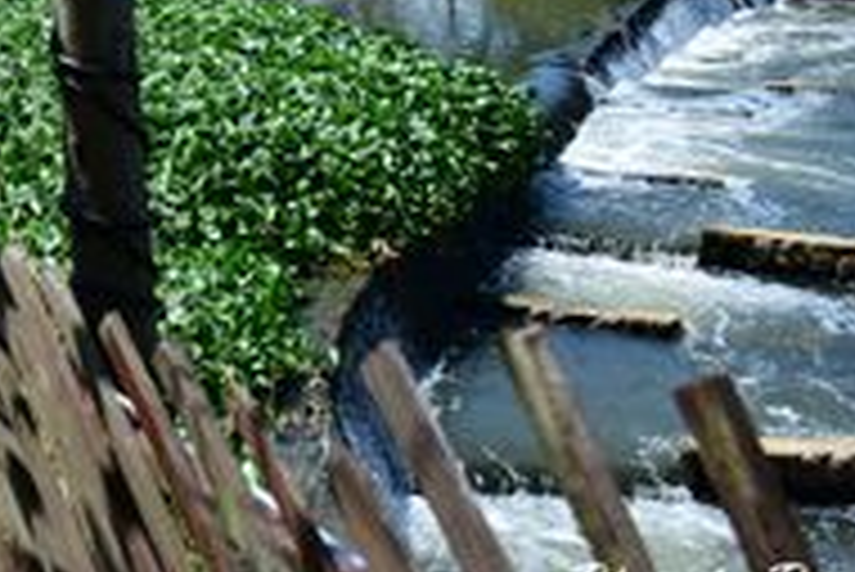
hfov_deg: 25.6
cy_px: -108
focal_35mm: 71
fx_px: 1687
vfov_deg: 18.3
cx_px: -162
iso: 100
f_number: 5.6
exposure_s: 1/500
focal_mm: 18
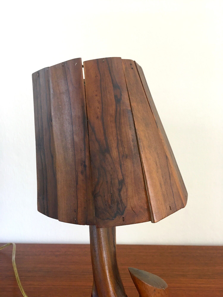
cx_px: 112
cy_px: 148
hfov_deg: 48.2
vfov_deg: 61.7
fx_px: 249
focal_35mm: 29
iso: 125
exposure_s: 1/33
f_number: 2.2
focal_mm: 4.15
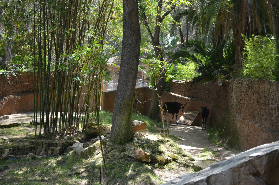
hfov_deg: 33.5
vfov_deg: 22.5
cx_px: 140
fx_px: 464
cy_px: 92
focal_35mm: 60
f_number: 5.6
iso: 200
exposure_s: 1/125
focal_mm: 40
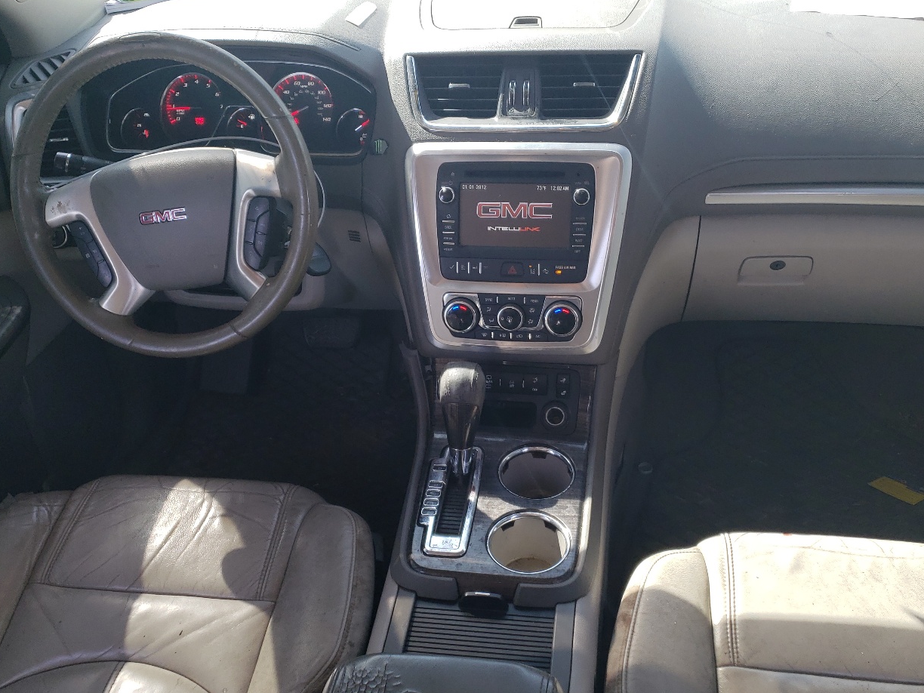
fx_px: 908
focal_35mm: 34
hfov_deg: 53.9
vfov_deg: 41.8
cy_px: 374
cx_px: 485
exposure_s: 1/167
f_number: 1.5
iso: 50
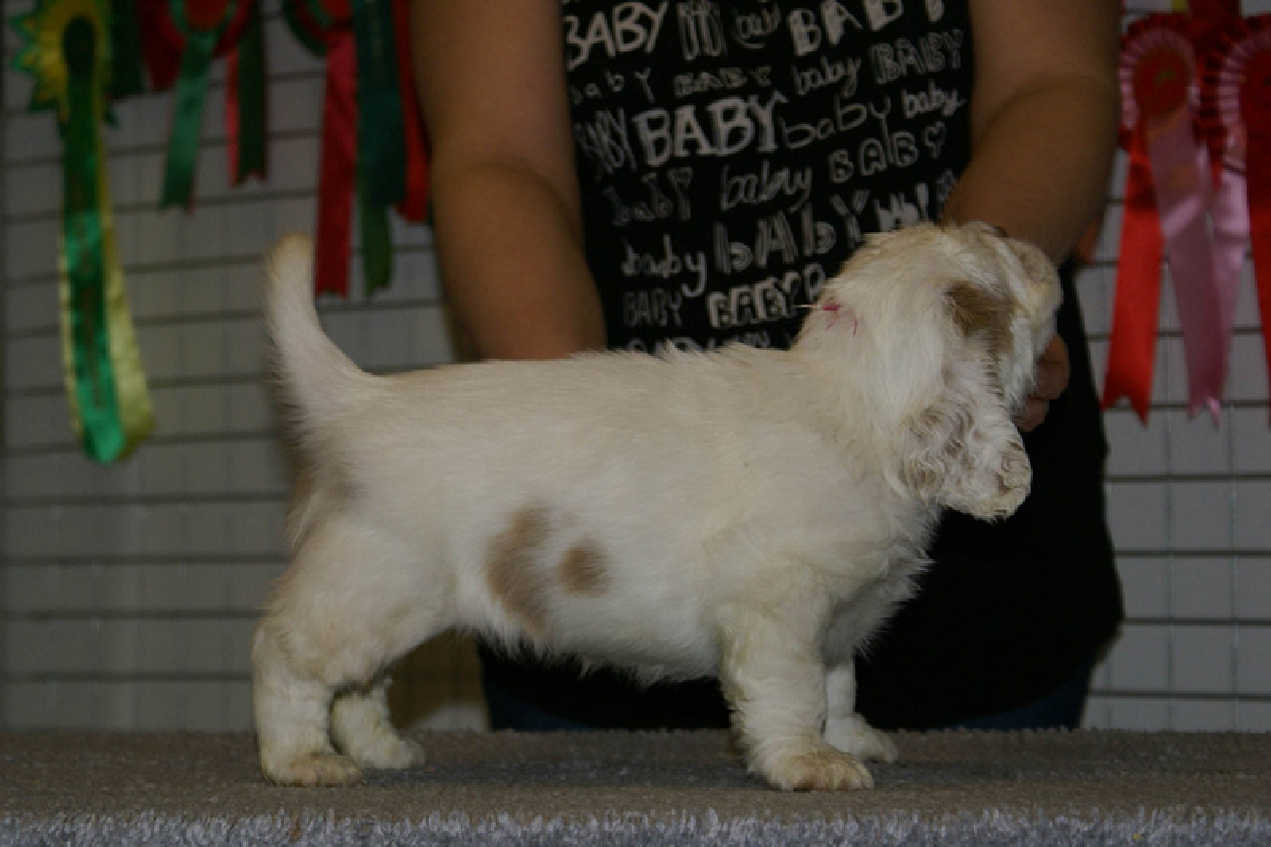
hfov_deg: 19.5
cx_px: 636
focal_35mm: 105
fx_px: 3706
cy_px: 424
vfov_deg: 13.0
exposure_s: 1/125
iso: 400
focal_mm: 70
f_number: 5.6
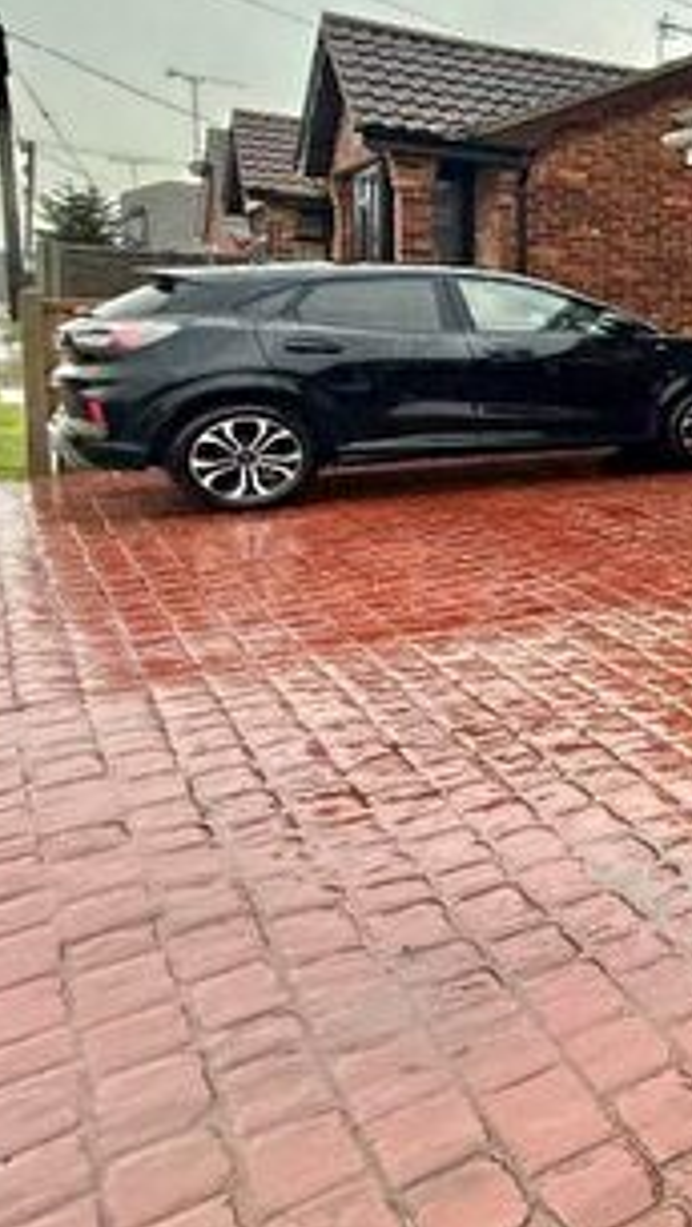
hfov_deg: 19.7
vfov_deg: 55.2
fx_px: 1140
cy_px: 392
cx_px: 1356
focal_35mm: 35
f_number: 2.2
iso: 250
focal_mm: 2.22
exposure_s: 1/99
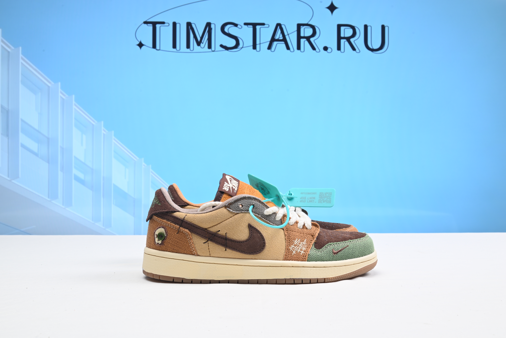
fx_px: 534
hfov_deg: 50.7
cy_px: 169
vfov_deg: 35.1
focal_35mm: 38
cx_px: 253
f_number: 16
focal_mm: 38
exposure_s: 1/2
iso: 100
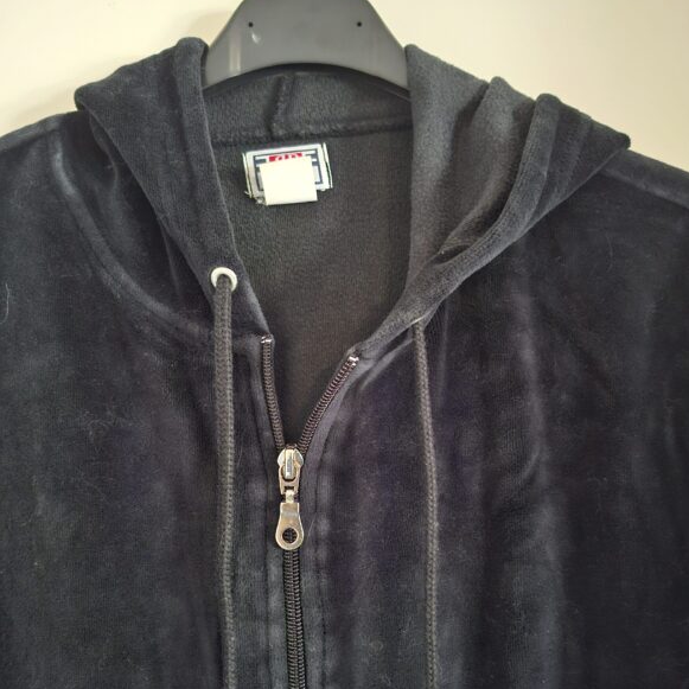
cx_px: 355
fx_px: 631
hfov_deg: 57.3
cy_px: 389
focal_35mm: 28
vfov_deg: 57.1
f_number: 1.8
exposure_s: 1/20
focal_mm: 5.54
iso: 1000
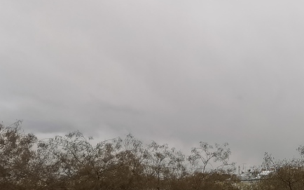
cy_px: 83
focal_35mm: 40
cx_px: 338
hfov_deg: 39.7
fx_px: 331
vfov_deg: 31.9
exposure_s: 1/392
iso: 50
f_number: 2.2
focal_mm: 2.35
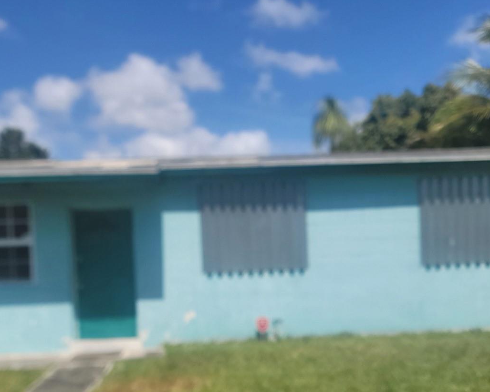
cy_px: 274
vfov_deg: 38.5
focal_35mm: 38
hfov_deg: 47.9
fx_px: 551
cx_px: 228
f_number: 1.8
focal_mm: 7
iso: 20
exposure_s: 1/1380
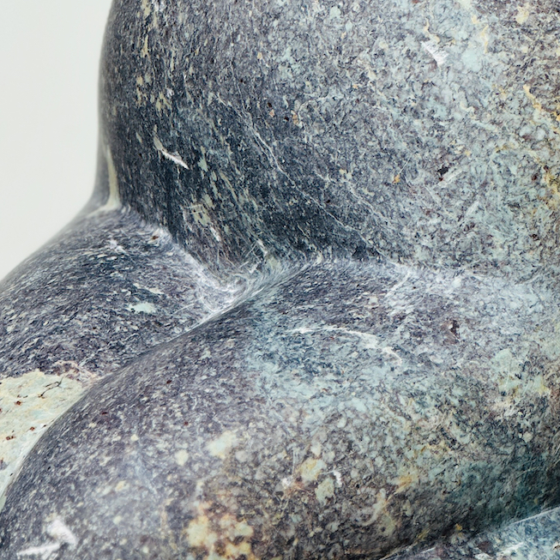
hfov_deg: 8.9
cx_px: 386
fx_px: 3606
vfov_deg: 8.8
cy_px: 12
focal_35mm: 197
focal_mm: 9
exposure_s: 1/274
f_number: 2.8
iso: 25
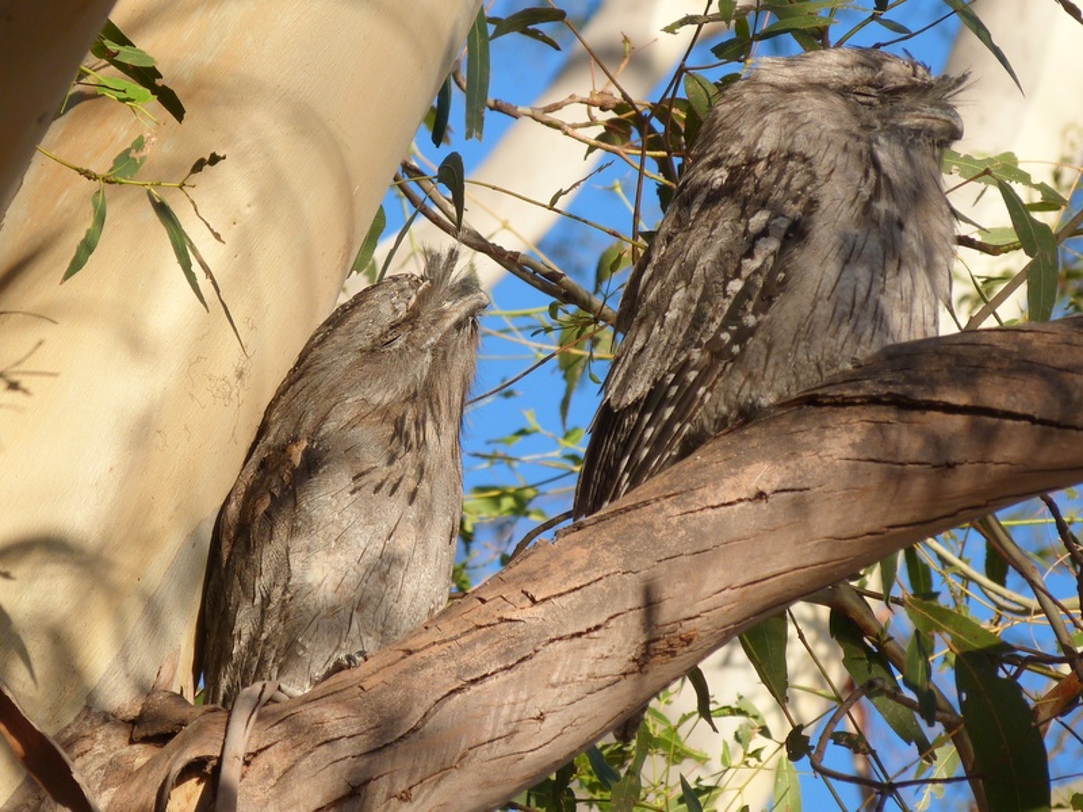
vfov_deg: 3.7
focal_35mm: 405
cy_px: 406
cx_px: 542
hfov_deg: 4.9
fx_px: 12671
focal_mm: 72.8
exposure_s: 1/200
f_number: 4.2
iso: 80
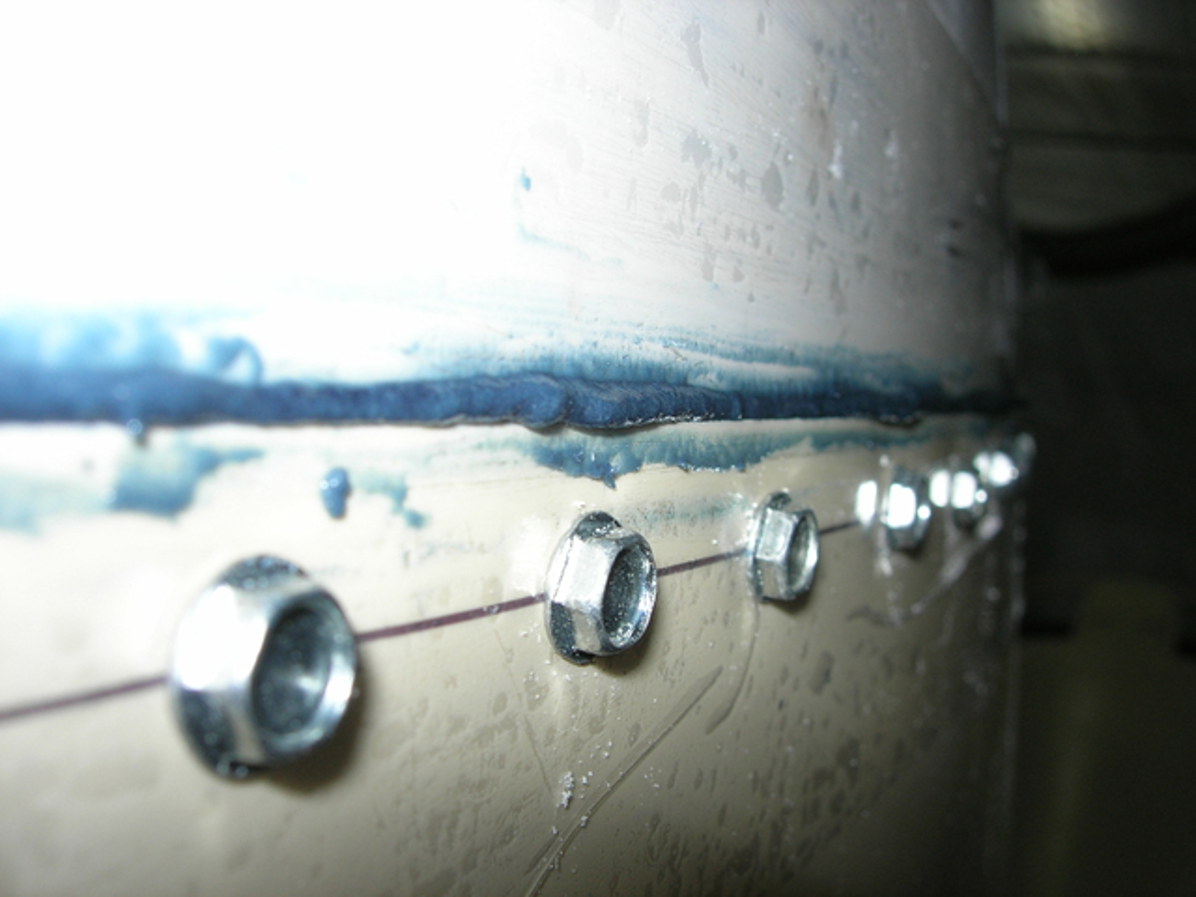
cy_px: 448
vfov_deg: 37.7
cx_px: 598
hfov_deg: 49.0
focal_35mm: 38
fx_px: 1313
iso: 64
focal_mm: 7.8
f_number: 4.8
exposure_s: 1/60.1
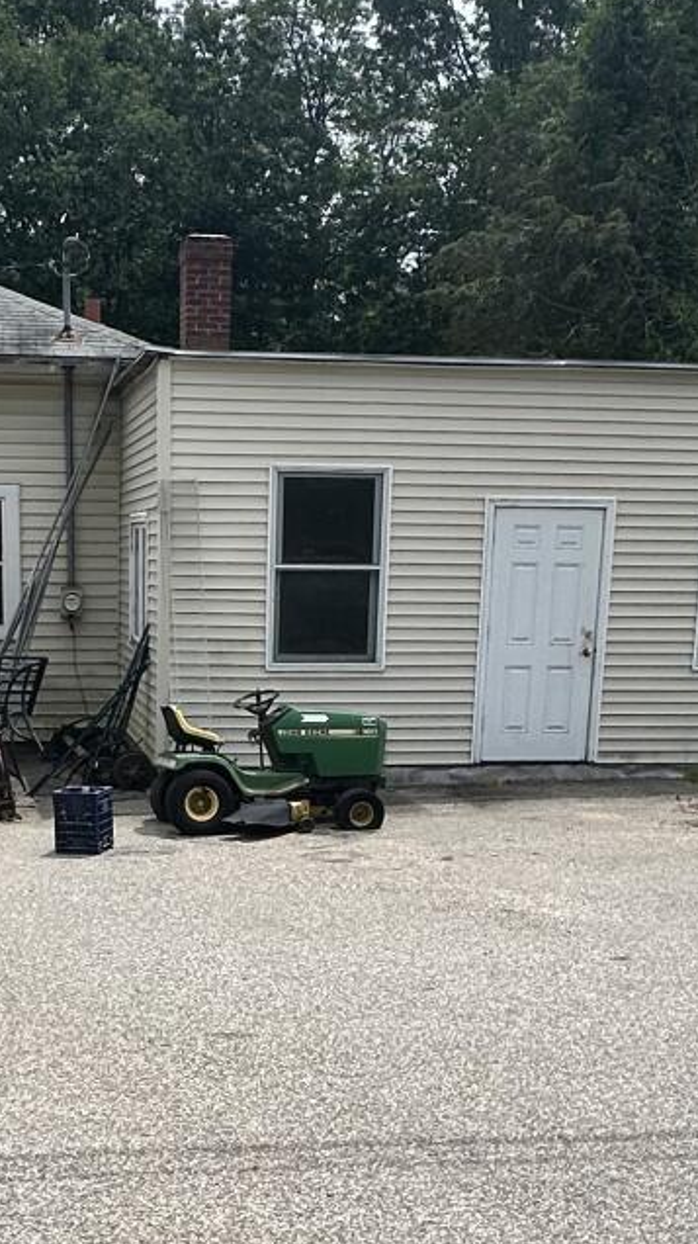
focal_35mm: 48
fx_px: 1582
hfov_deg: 24.7
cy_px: 962
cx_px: 203
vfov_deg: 41.4
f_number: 2.2
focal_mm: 2.22
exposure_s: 1/1715
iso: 40
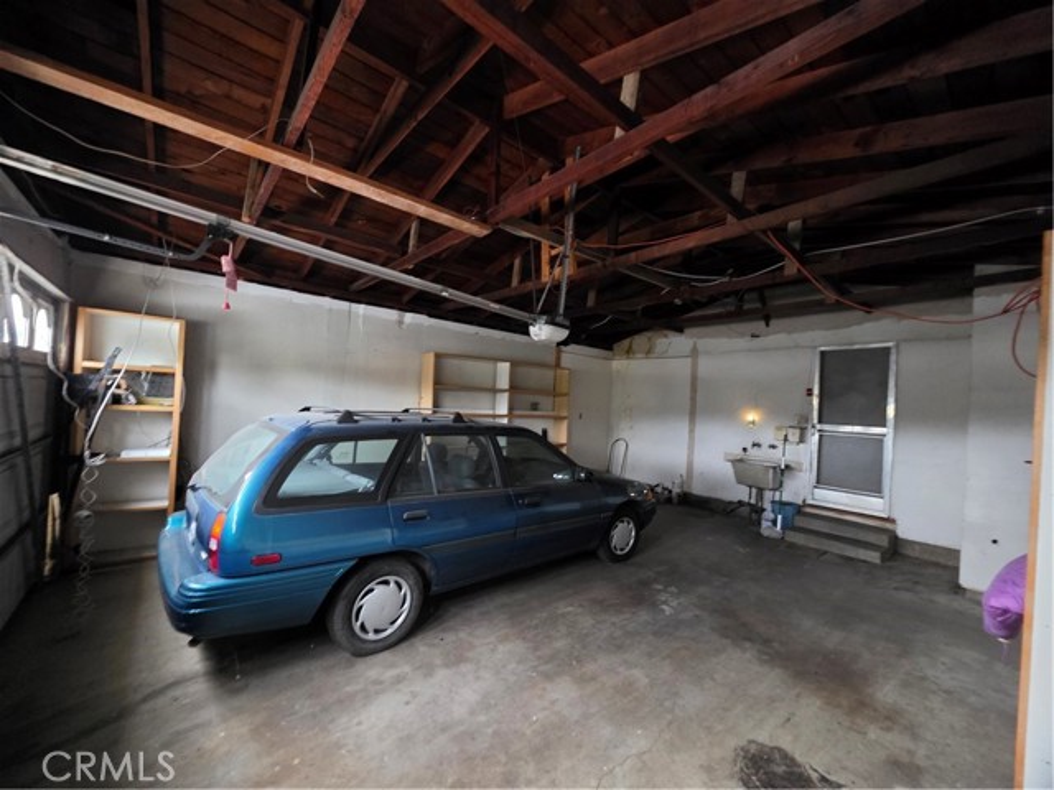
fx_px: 396
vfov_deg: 89.9
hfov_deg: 106.2
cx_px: 527
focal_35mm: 13
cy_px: 395
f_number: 1.9
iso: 1000
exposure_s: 1/30
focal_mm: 2.2
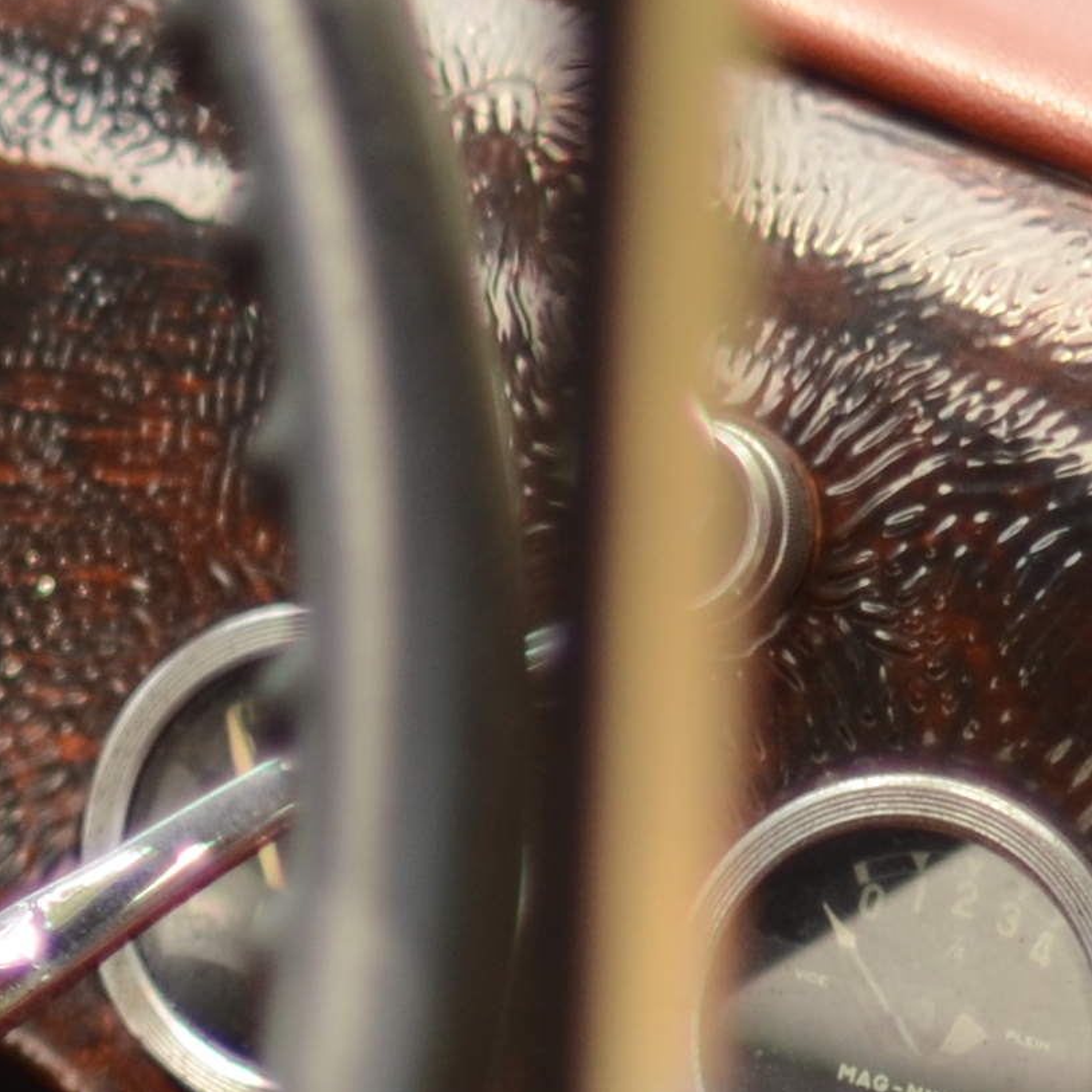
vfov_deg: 4.5
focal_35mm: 385
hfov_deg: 4.4
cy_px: 766
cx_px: -1633
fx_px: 13741
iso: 160
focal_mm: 50
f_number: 1.4
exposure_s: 1/1250
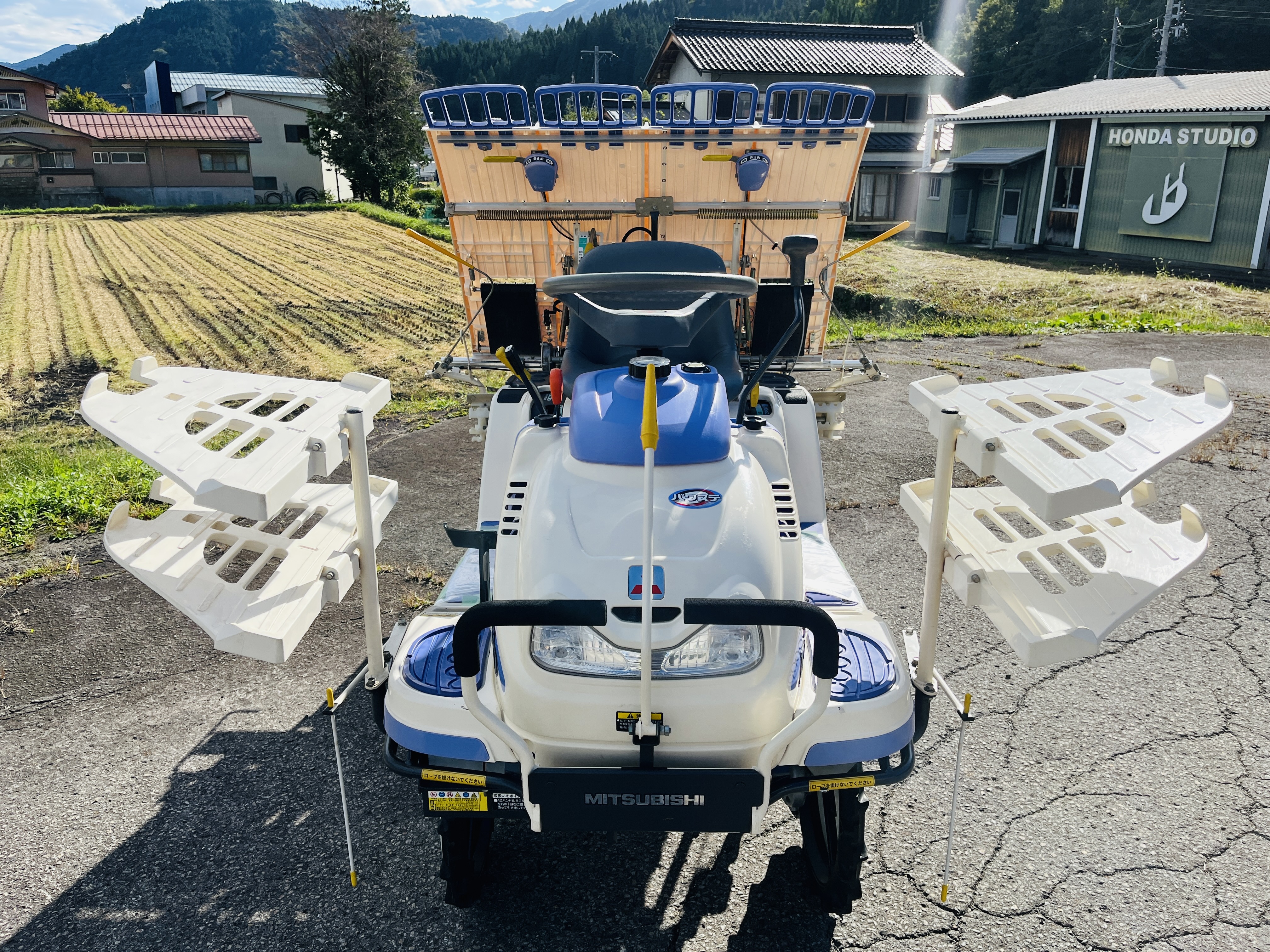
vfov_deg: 53.1
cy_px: 476
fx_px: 954
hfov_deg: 67.3
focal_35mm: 26
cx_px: 635
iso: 50
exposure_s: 1/3876
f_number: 1.6
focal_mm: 5.1
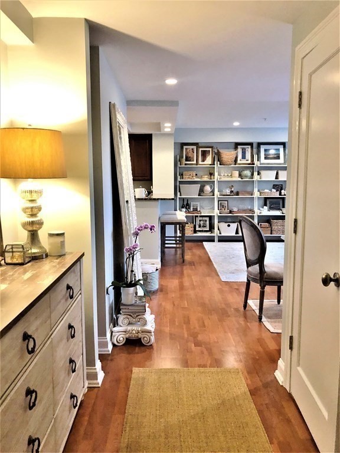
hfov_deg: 49.7
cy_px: 226
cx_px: 170
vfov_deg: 63.4
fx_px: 367
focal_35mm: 28
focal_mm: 3.99
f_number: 1.8
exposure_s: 1/15
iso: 100
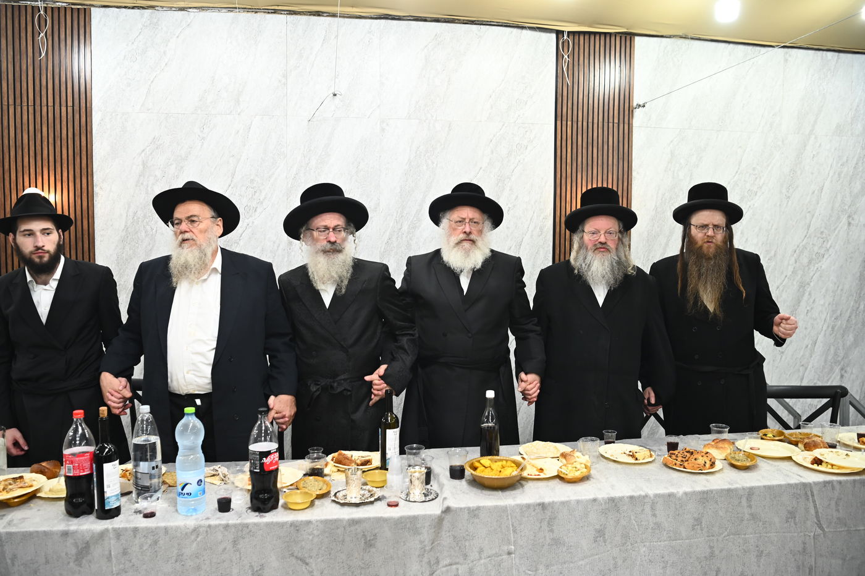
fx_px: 672
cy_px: 288
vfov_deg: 46.4
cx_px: 432
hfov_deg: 65.5
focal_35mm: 28
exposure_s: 1/160
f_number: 4.5
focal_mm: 28
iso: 1600
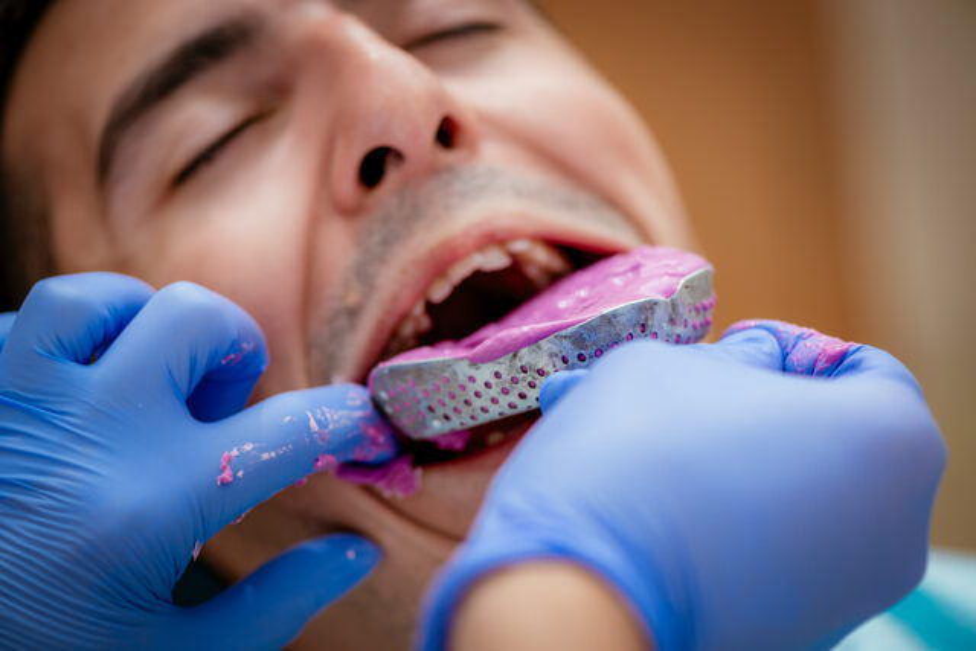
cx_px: 488
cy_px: 326
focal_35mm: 105
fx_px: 2847
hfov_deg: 19.5
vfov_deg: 13.0
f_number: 4
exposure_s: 1/125
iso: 160
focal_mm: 105
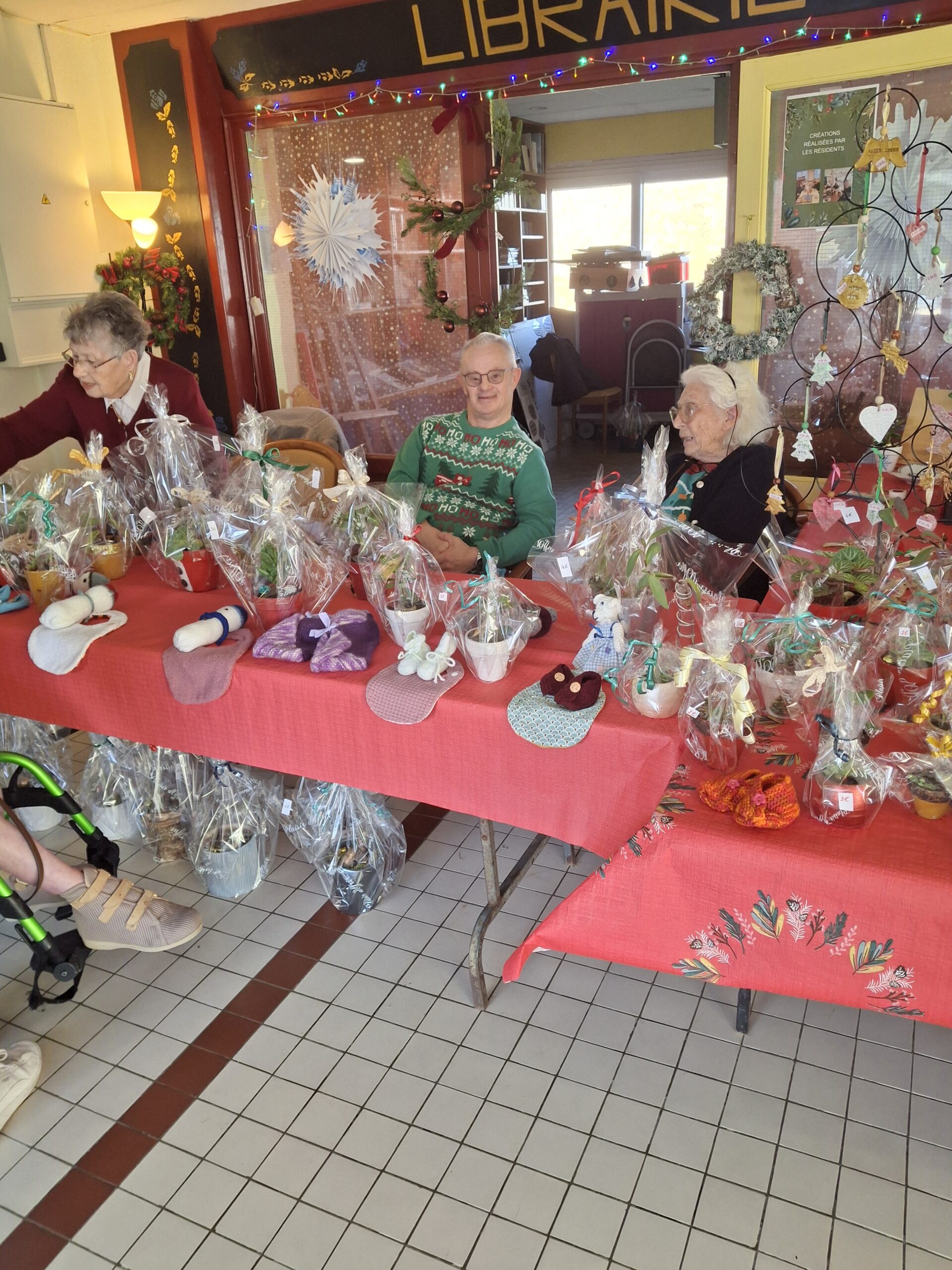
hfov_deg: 54.9
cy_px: 635
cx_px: 476
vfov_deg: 69.4
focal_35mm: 25
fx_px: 917
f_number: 1.8
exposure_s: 1/120
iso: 100
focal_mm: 4.69
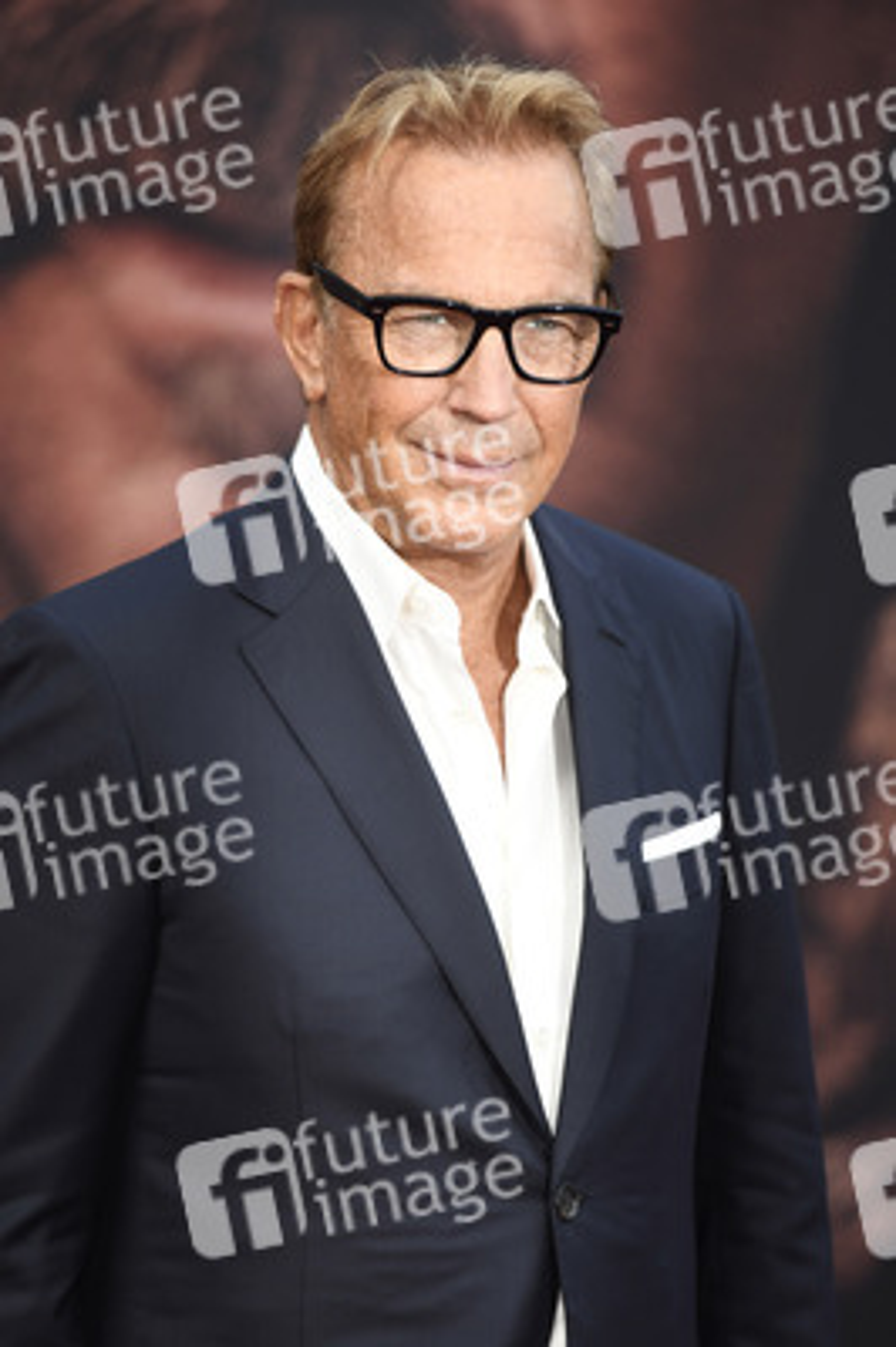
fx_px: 7479
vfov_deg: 10.3
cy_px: 674
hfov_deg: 6.9
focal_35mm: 200
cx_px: 448
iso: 640
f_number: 3.2
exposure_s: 1/1250
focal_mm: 200
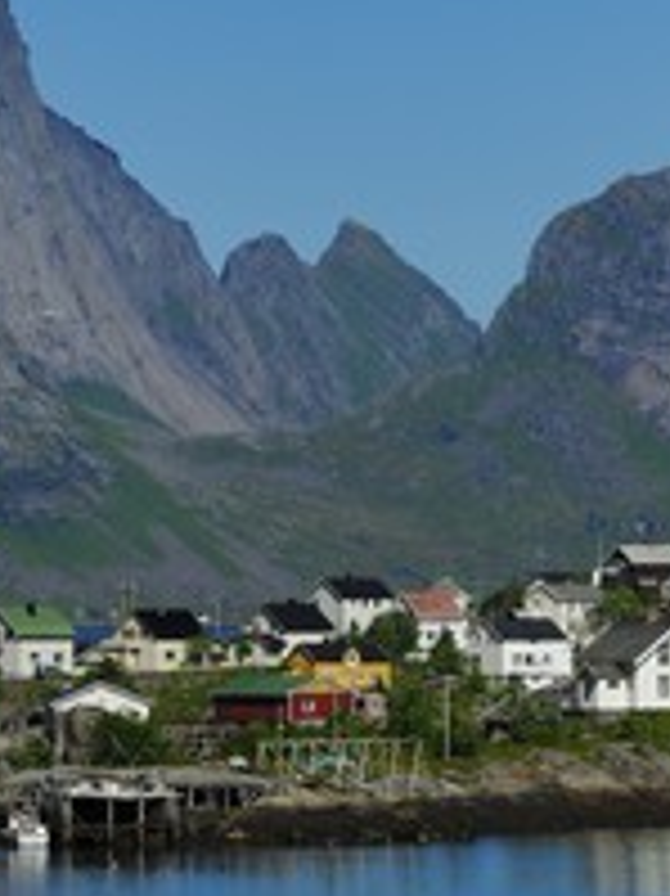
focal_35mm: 320
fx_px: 8268
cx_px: 380
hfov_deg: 4.6
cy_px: 392
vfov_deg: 6.2
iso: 100
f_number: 9
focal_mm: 105
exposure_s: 1/320
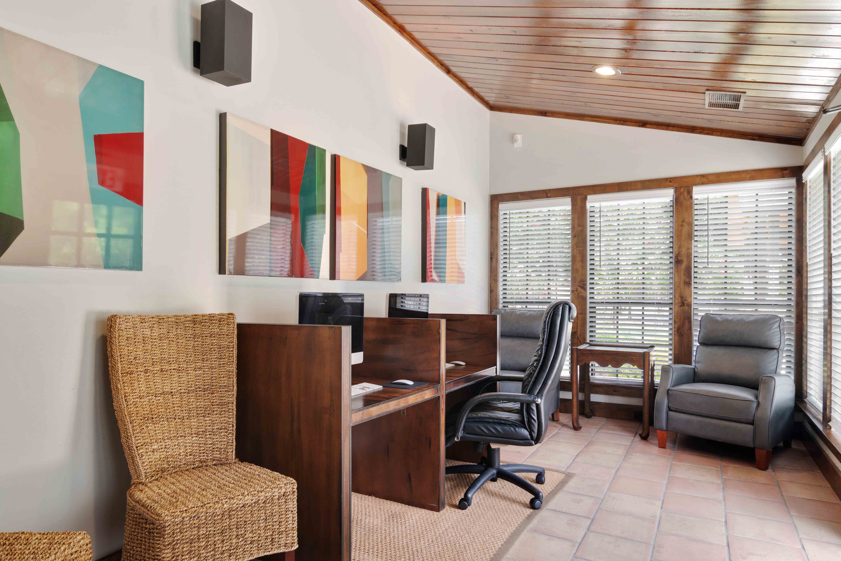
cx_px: 420
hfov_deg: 81.2
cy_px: 280
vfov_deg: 59.5
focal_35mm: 21
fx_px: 491
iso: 320
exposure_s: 1/3
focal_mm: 14
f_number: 8
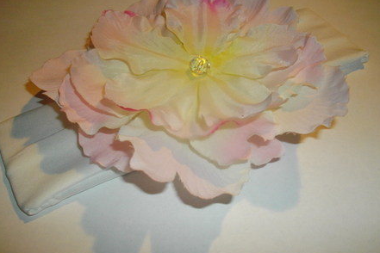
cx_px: 190
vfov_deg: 38.9
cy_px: 136
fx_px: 359
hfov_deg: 55.8
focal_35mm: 34
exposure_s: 1/50
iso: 200
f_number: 2.9
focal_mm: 5.7
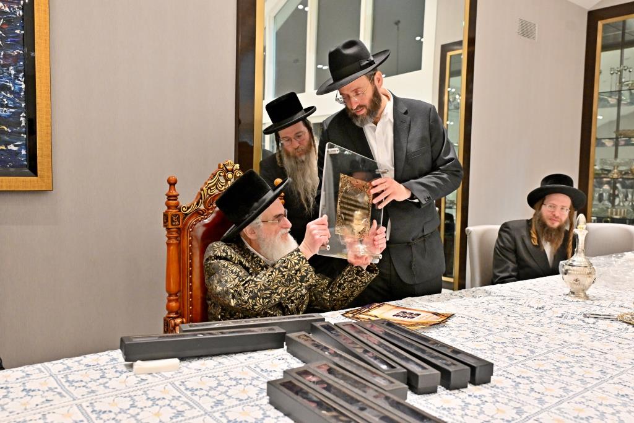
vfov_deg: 45.0
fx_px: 511
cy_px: 212
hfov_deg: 63.7
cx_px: 317
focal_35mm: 29
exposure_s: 1/320
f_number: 4
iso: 2000
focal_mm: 29
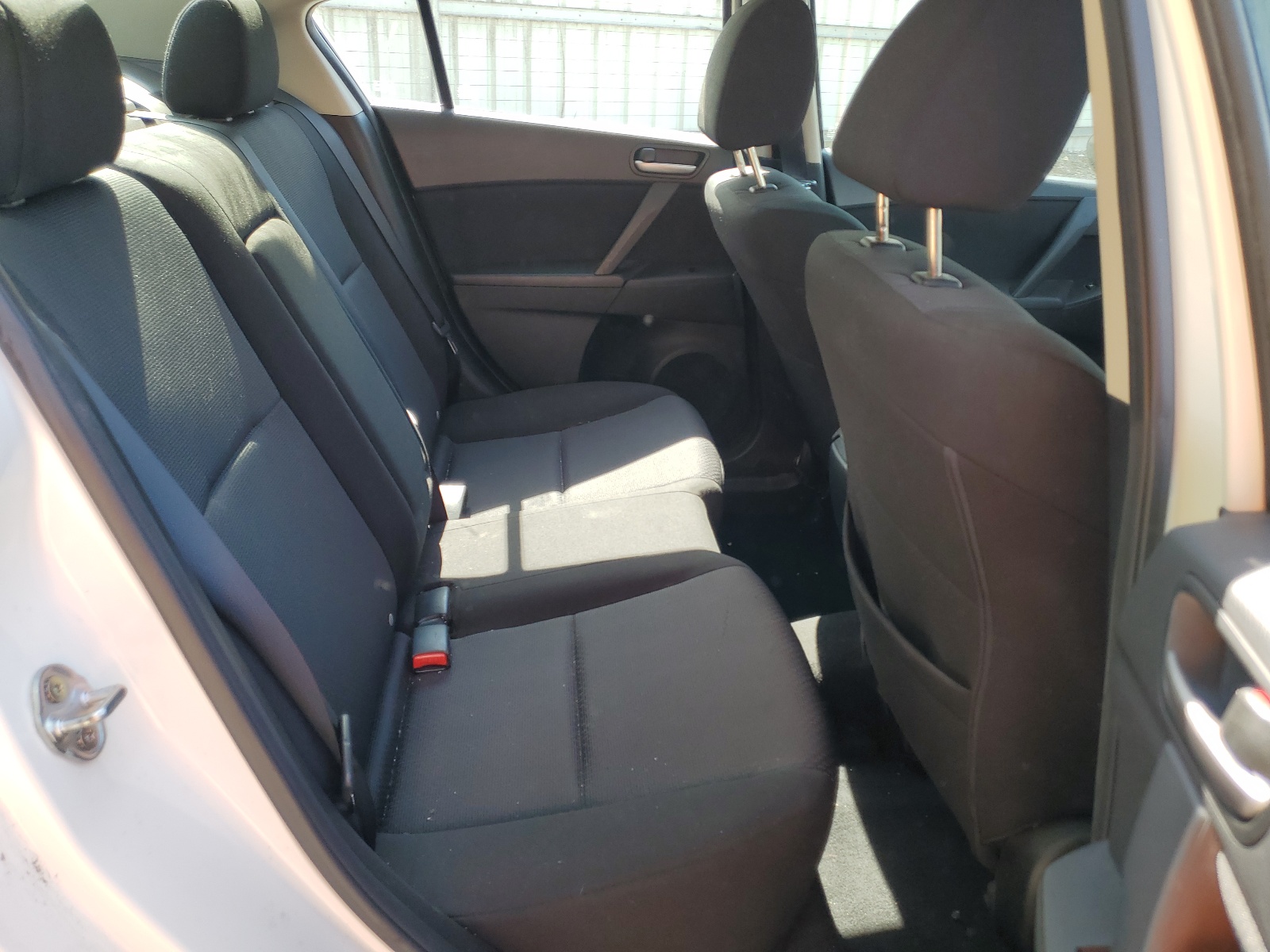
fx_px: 954
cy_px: 476
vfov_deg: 53.1
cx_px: 635
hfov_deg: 67.3
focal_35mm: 26
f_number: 1.5
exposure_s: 1/250
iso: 50
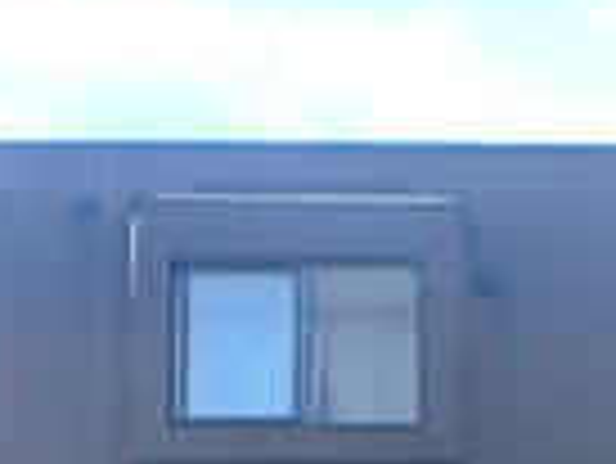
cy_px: 1054
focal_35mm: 98
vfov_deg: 12.4
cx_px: 481
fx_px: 1745
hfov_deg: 19.8
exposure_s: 1/400
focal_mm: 3.7
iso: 125
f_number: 3.5
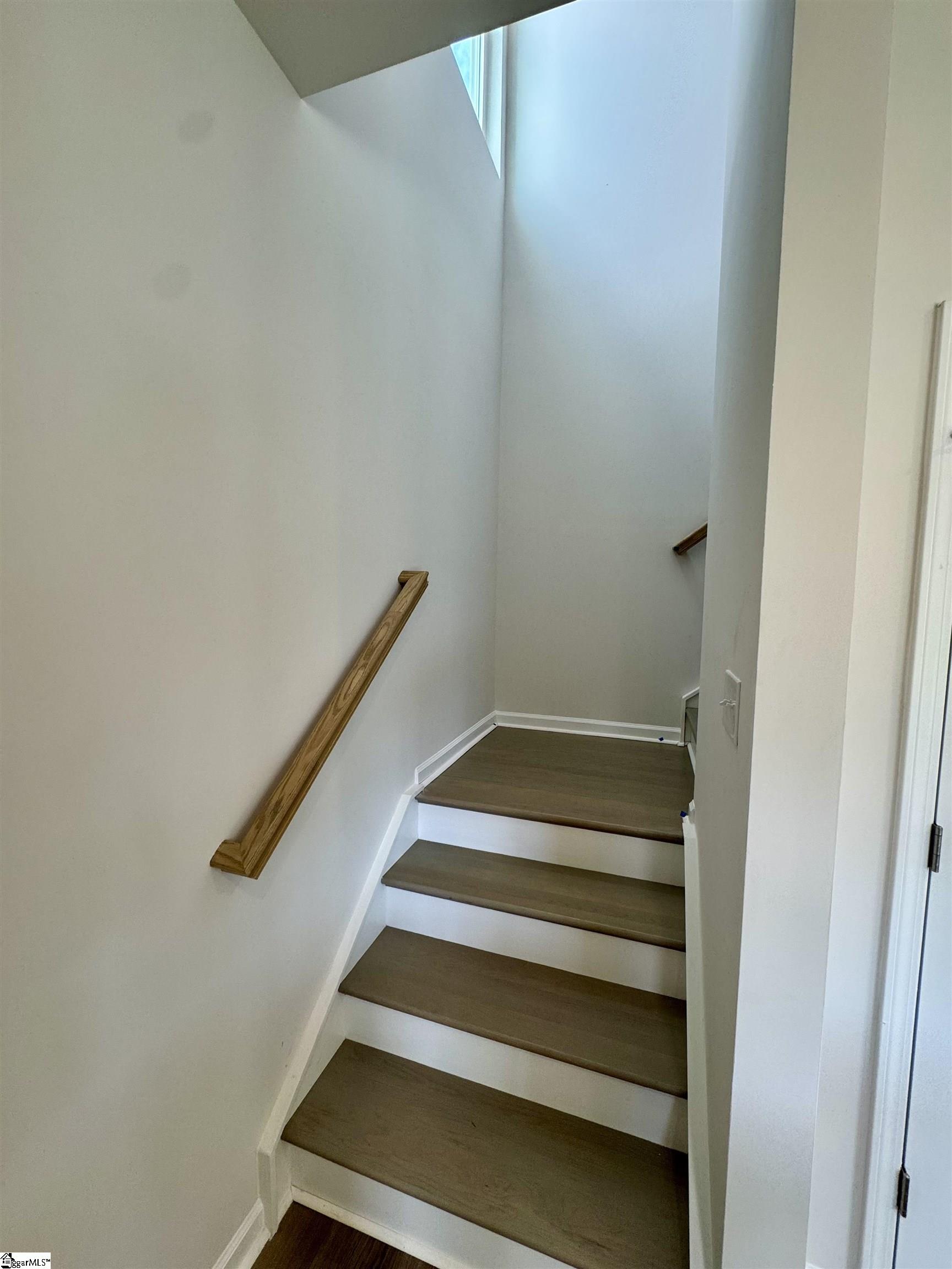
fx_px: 513
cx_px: 476
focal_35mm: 14
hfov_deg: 85.7
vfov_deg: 102.1
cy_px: 634
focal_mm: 2.22
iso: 160
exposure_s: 1/120
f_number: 2.2
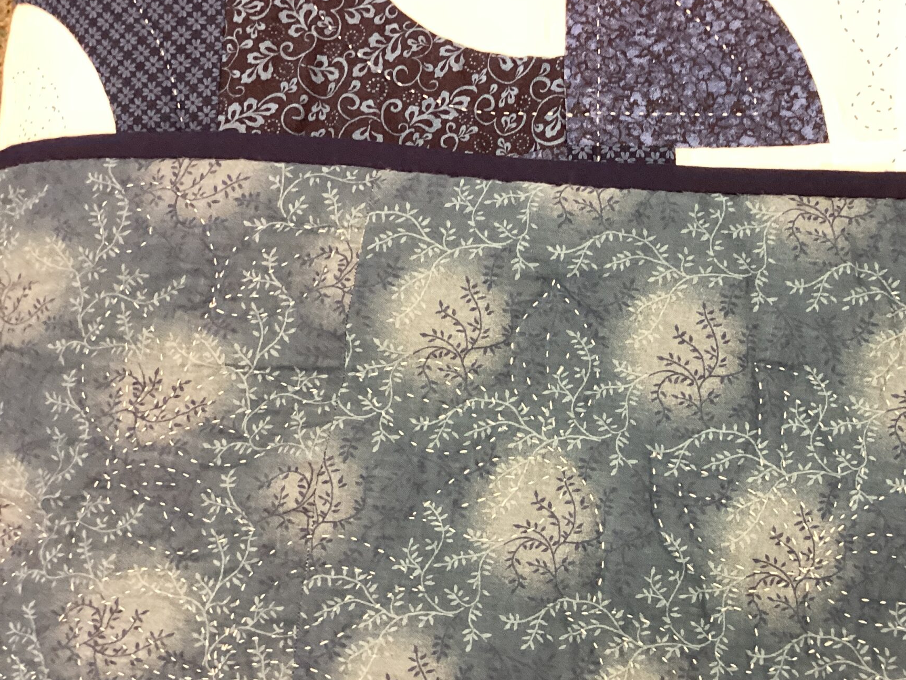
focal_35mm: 46
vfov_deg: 31.4
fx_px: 1204
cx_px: 670
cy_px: 421
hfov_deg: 40.2
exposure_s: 1/60
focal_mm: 3.3
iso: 250
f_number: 2.4
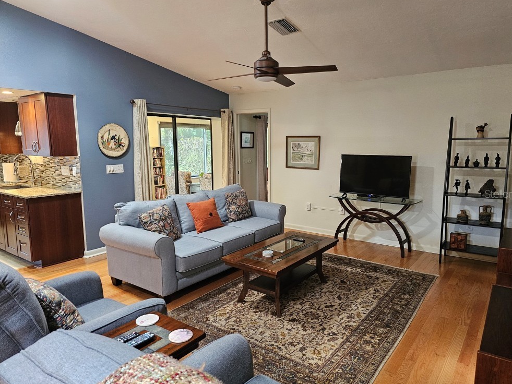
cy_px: 194
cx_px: 267
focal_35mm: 24
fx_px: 355
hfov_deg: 71.6
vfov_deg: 56.8
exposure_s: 1/60
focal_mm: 6.3
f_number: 1.7
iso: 640
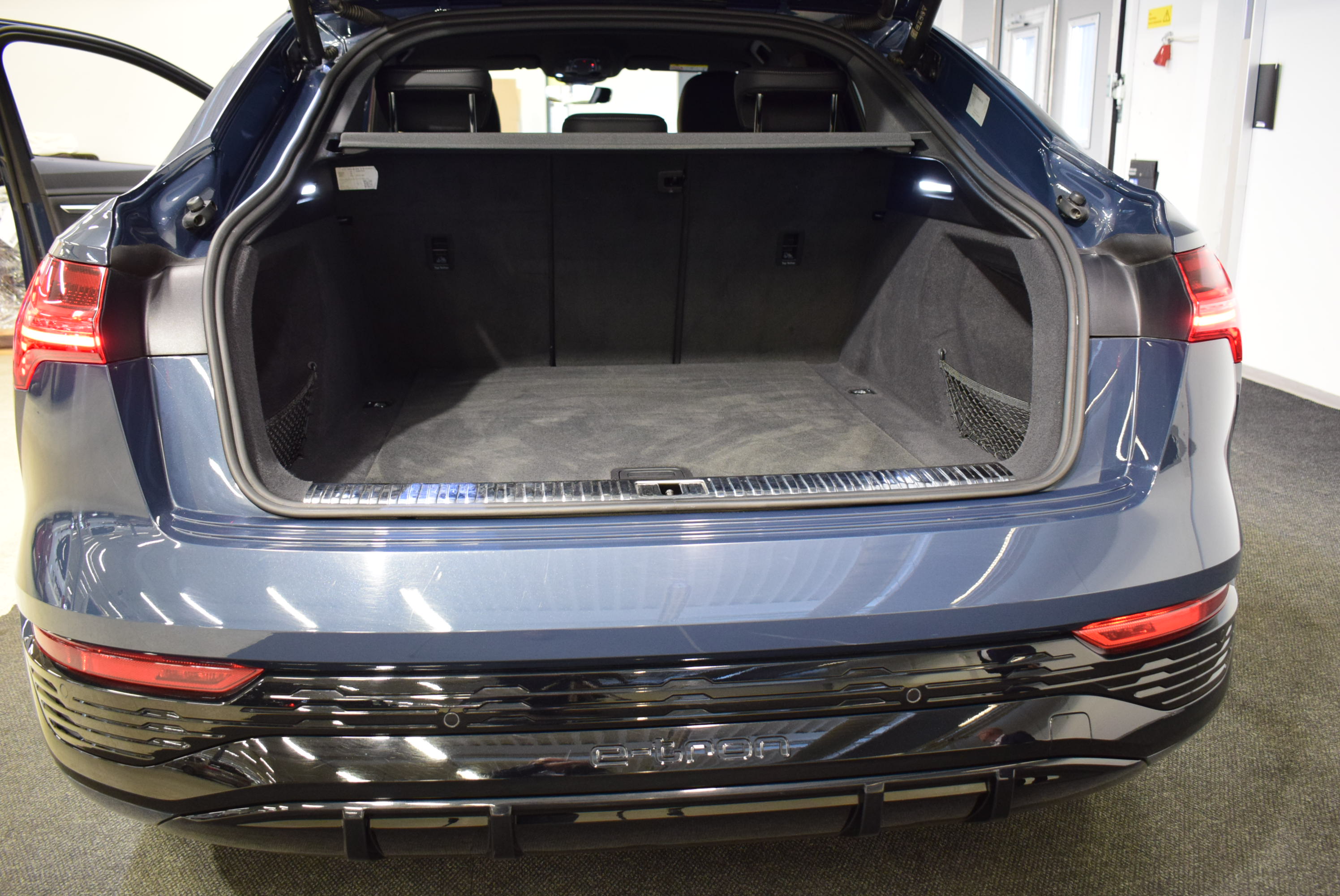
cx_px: 670
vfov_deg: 40.0
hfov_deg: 57.2
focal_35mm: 33
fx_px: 1229
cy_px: 448
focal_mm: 22
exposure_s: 1/25
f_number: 3.8
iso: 1600
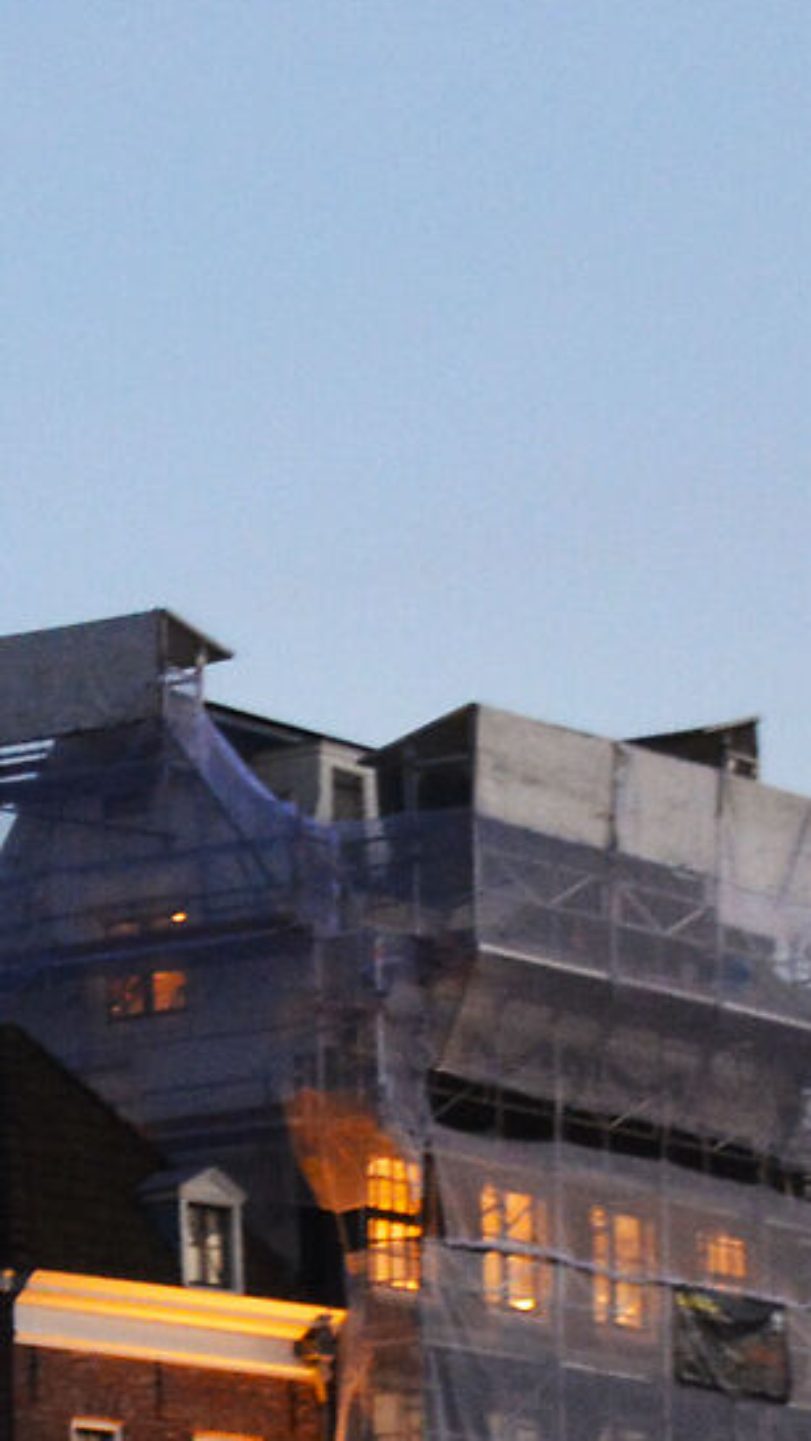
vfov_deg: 10.3
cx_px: -462
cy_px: 1577
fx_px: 7872
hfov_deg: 5.8
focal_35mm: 206
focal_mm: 30
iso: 2000
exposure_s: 1/25
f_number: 4
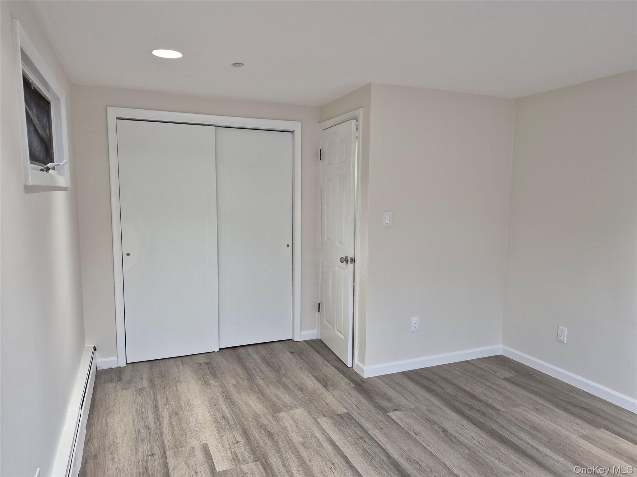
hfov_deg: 73.9
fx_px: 423
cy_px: 238
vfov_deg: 58.9
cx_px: 318
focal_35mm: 23
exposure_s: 1/120
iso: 125
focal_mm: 5.4
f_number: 1.8
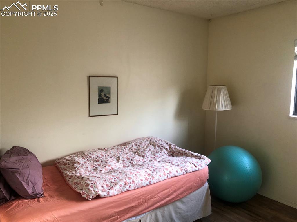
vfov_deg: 49.7
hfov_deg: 63.5
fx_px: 240
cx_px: 148
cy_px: 111
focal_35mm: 28
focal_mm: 3.99
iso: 40
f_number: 1.8
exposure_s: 1/20
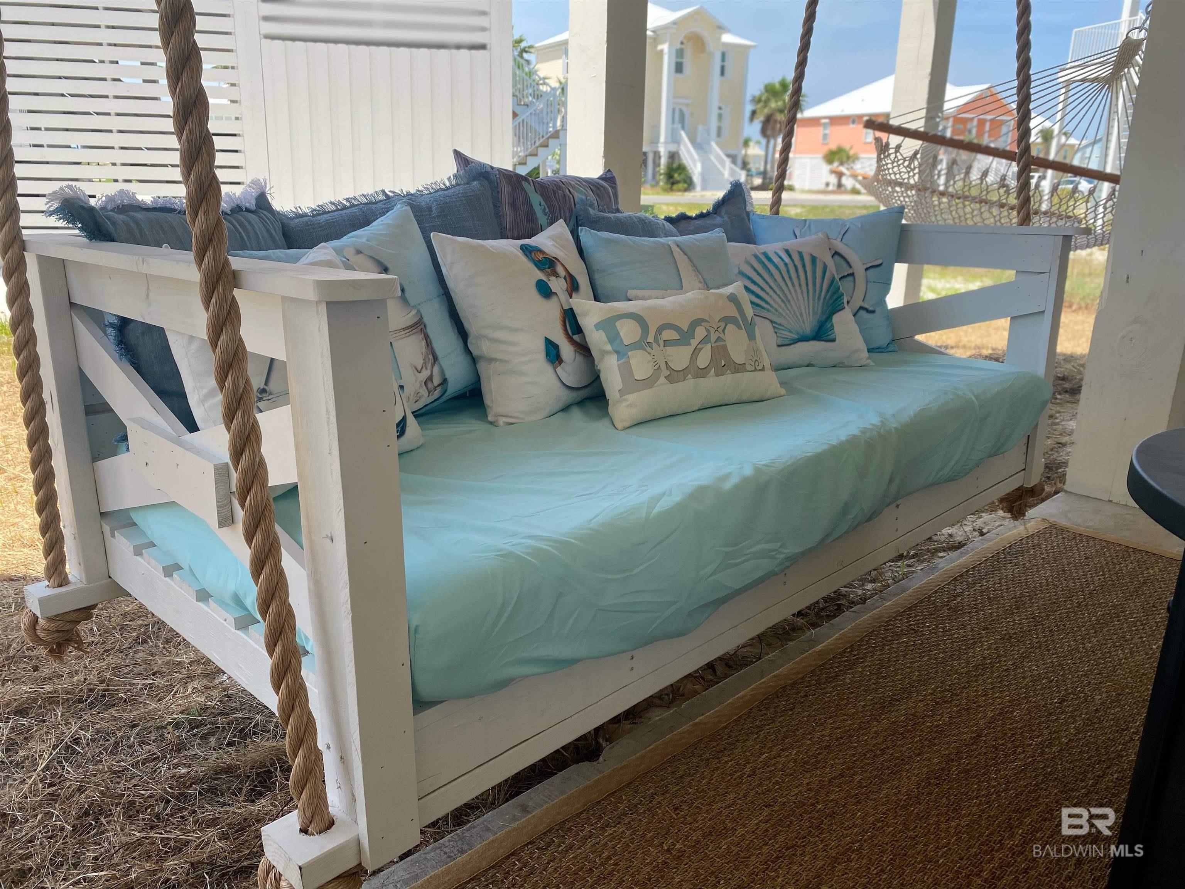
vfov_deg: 53.1
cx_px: 592
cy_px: 444
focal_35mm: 26
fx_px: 890
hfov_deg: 67.3
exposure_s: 1/1007
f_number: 1.8
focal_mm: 4.25
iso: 32
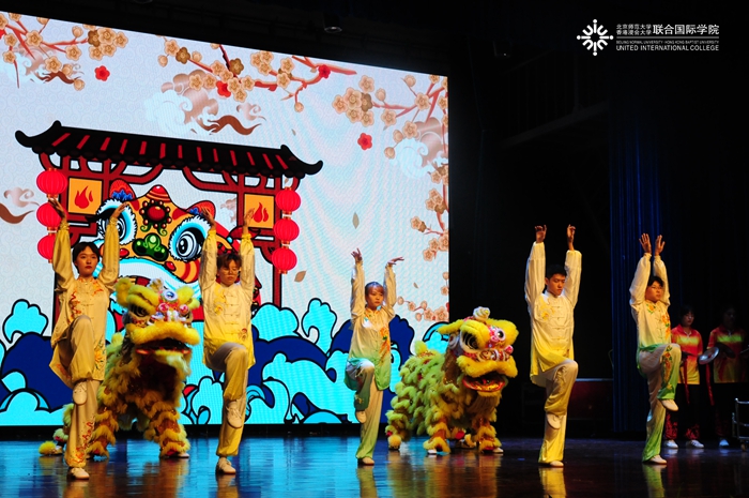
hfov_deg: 37.9
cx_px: 374
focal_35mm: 52
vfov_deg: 25.7
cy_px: 249
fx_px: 1091
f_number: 8
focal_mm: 35
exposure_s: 1/60
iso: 1250
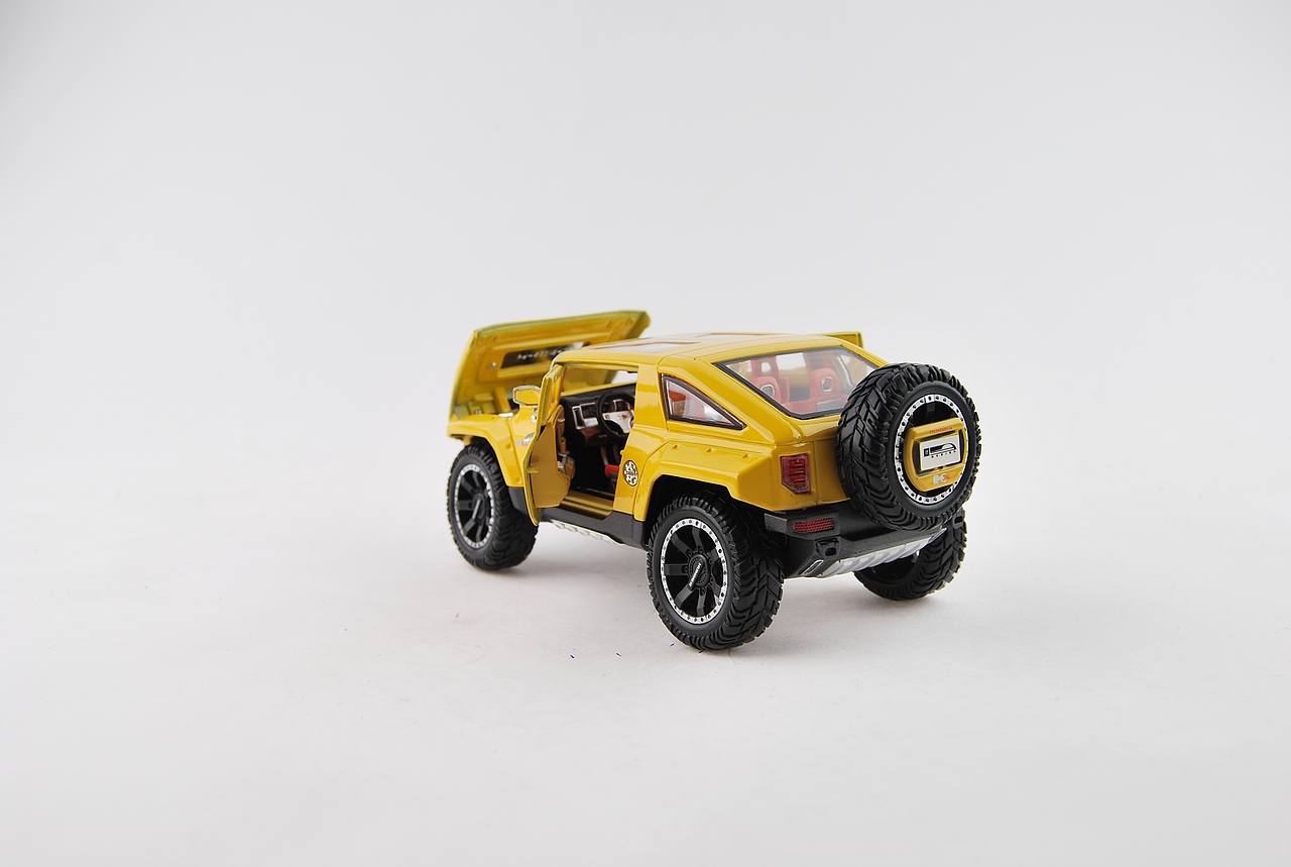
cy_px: 434
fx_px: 1401
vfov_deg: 34.4
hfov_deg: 49.5
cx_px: 646
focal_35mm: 39
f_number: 8
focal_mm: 26
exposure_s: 1/20
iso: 100
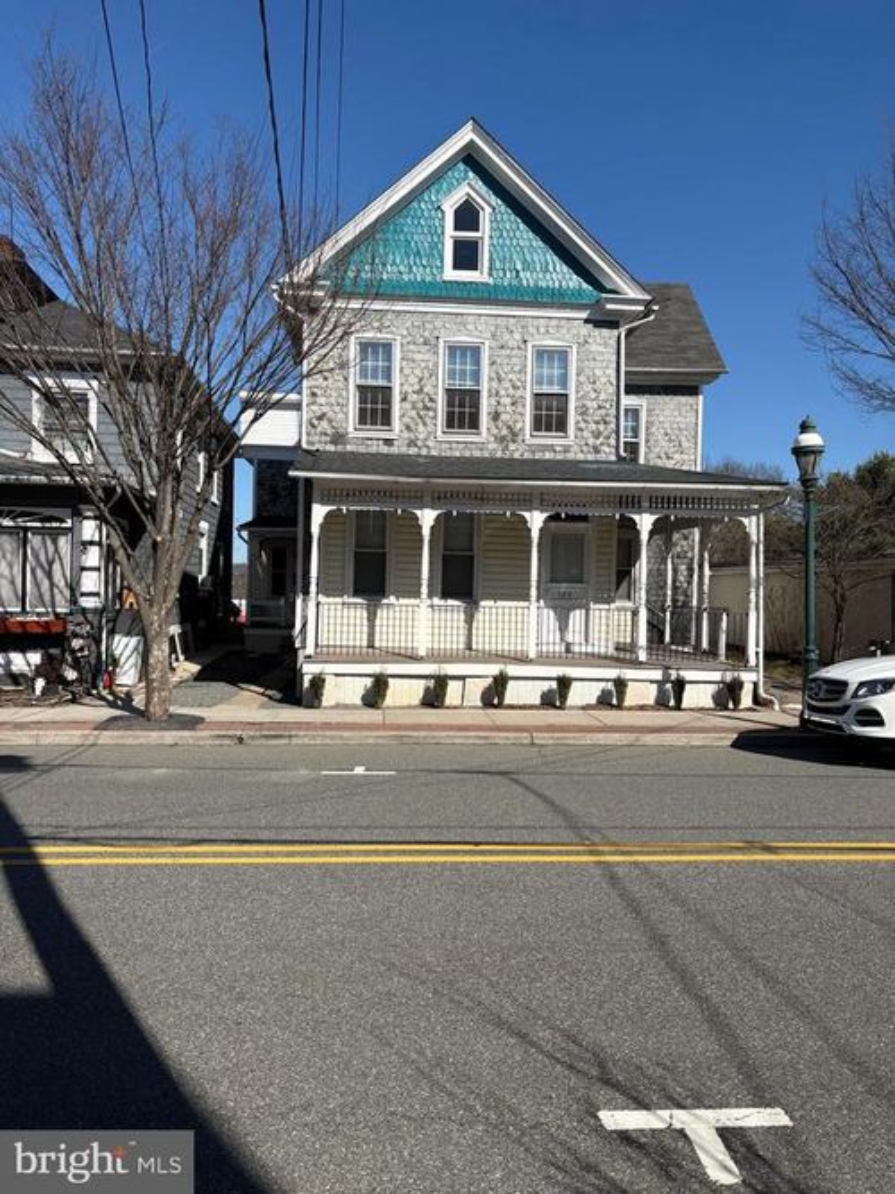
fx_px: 897
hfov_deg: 53.0
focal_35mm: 26
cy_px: 597
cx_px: 448
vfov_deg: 67.3
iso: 50
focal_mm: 5.96
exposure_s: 1/4608
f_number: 1.6
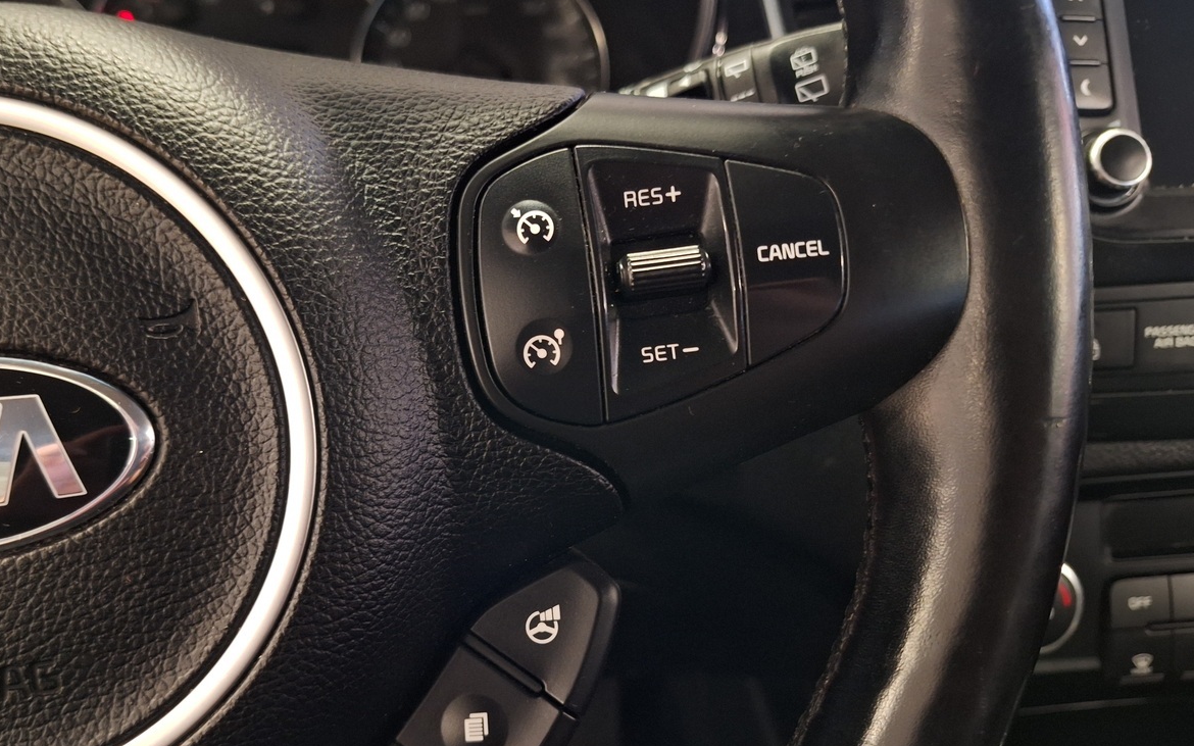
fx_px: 976
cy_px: 420
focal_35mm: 30
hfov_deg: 62.6
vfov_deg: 41.7
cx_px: 516
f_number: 1.8
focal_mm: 5.54
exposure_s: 1/20
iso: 500
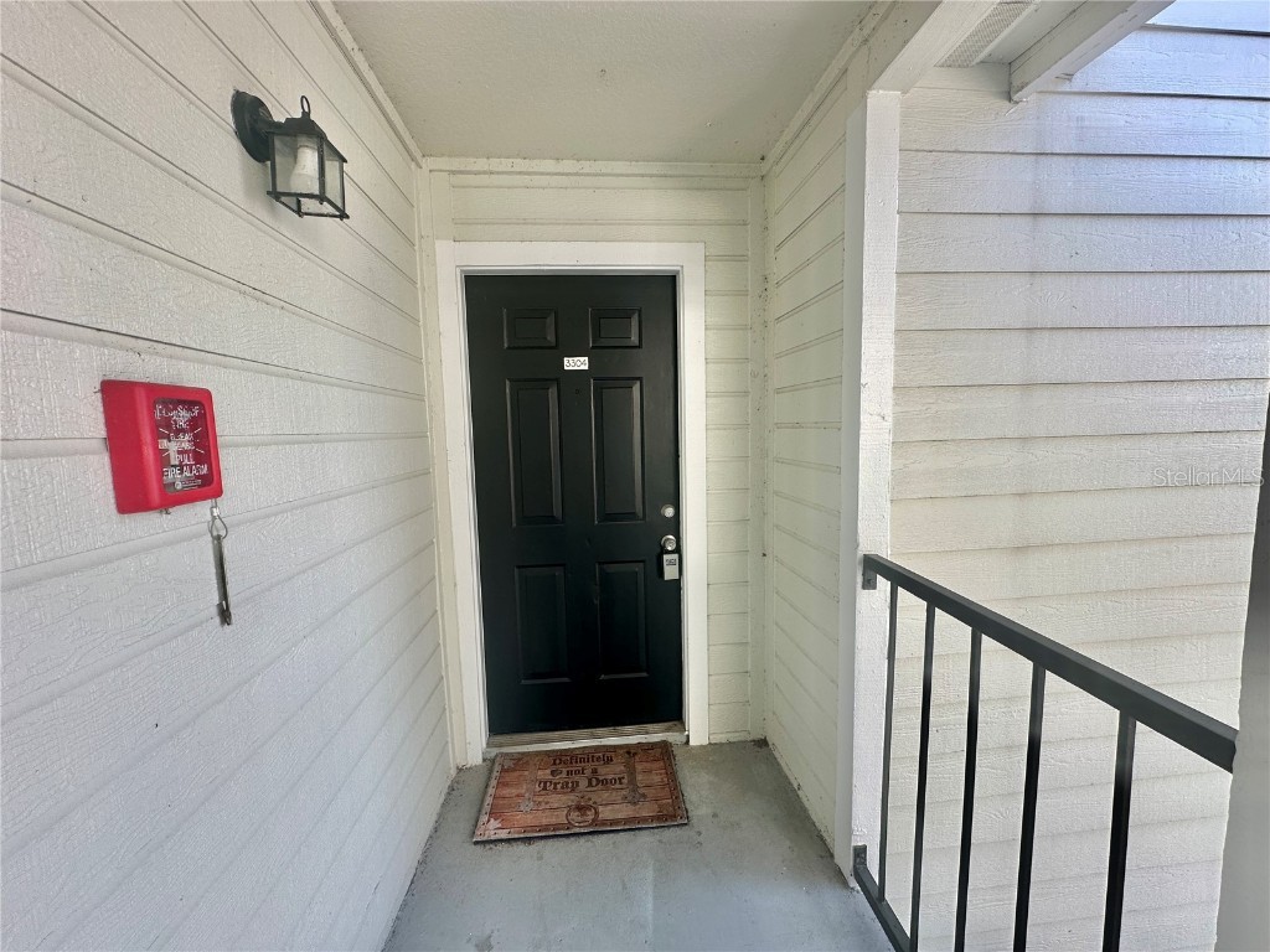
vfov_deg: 85.7
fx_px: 514
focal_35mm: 14
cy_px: 476
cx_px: 635
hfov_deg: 102.1
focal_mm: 2.22
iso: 40
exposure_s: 1/99
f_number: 2.2
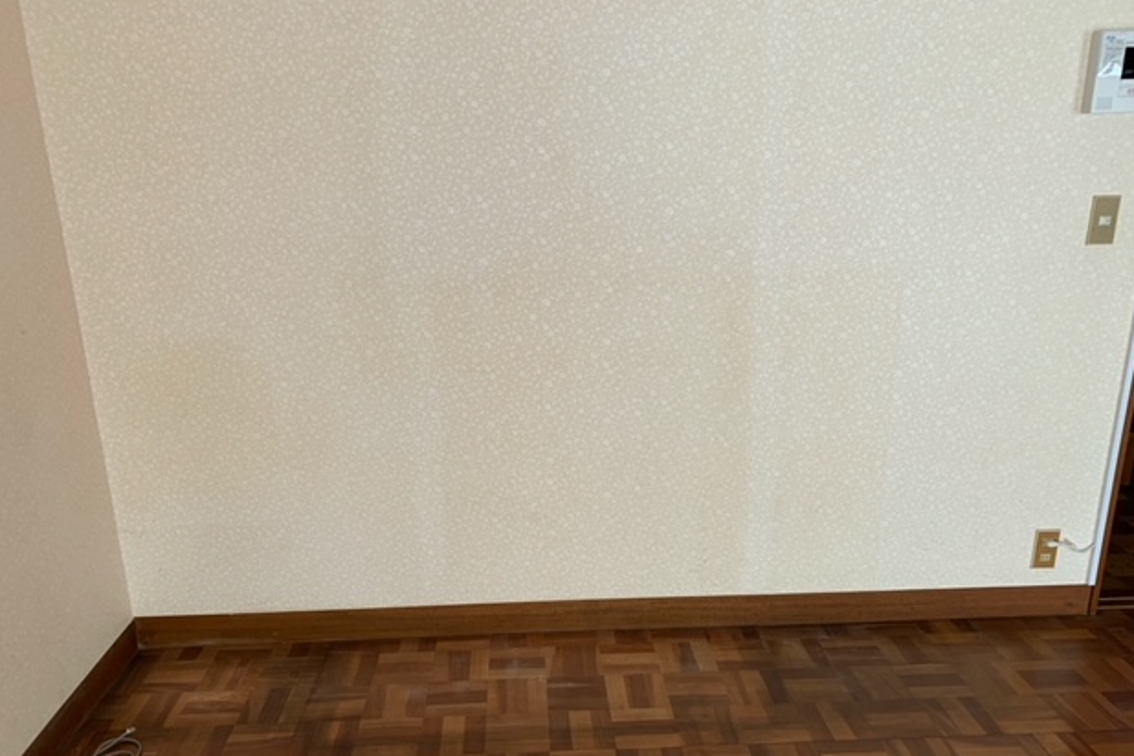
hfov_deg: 65.5
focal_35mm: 28
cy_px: 439
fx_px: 882
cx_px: 554
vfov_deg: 46.2
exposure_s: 1/121
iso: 32
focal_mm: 4.25
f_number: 1.8
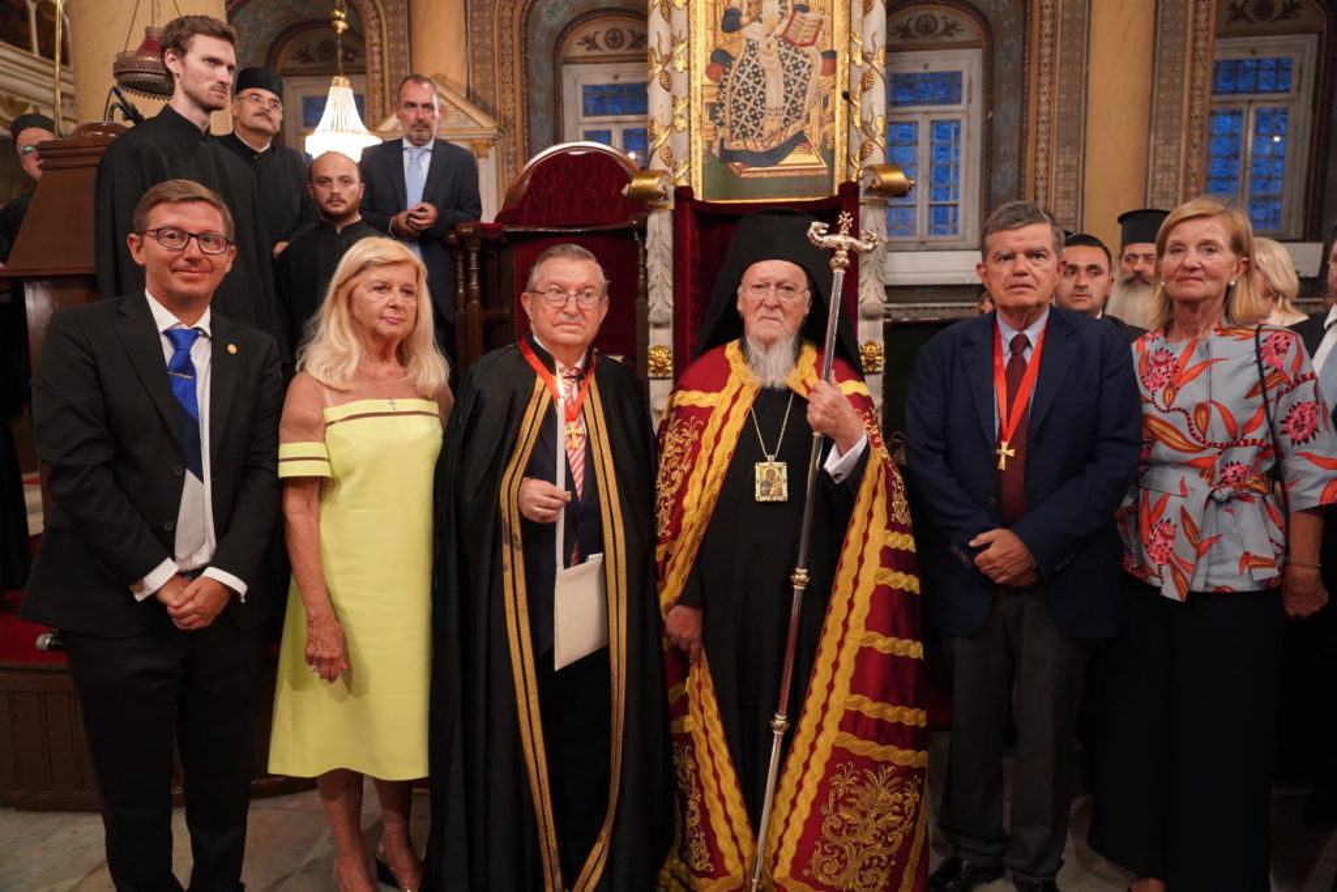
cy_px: 446
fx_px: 891
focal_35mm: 24
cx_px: 668
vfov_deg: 53.1
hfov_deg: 73.7
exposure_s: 1/60
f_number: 4
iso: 3200
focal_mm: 24
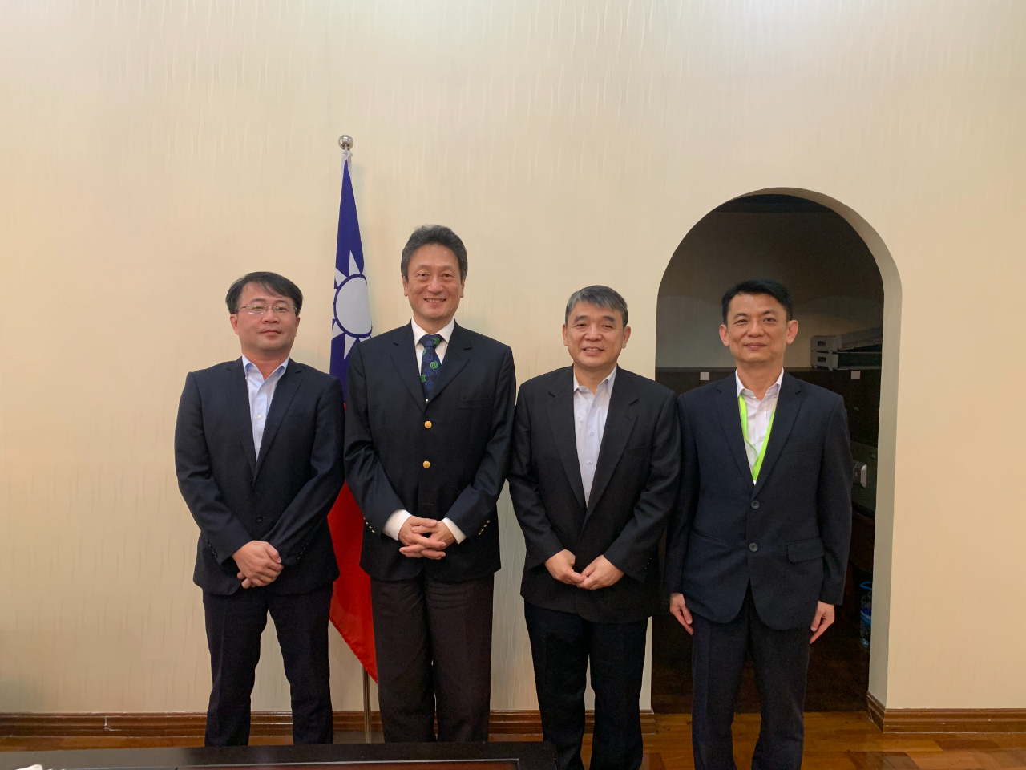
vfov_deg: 53.1
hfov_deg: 67.3
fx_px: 771
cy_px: 385
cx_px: 513
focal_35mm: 26
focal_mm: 4.25
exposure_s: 1/50
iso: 160
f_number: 1.8
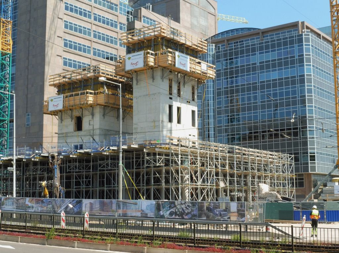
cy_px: 126
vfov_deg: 25.1
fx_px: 567
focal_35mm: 58
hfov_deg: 33.3
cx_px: 170
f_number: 6.3
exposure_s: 1/160
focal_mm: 10.3
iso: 100
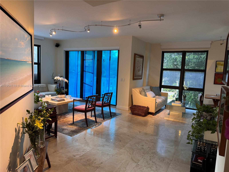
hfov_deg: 71.6
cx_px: 114
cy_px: 86
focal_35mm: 24
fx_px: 159
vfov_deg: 56.8
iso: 160
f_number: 1.78
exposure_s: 1/60
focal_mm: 6.76
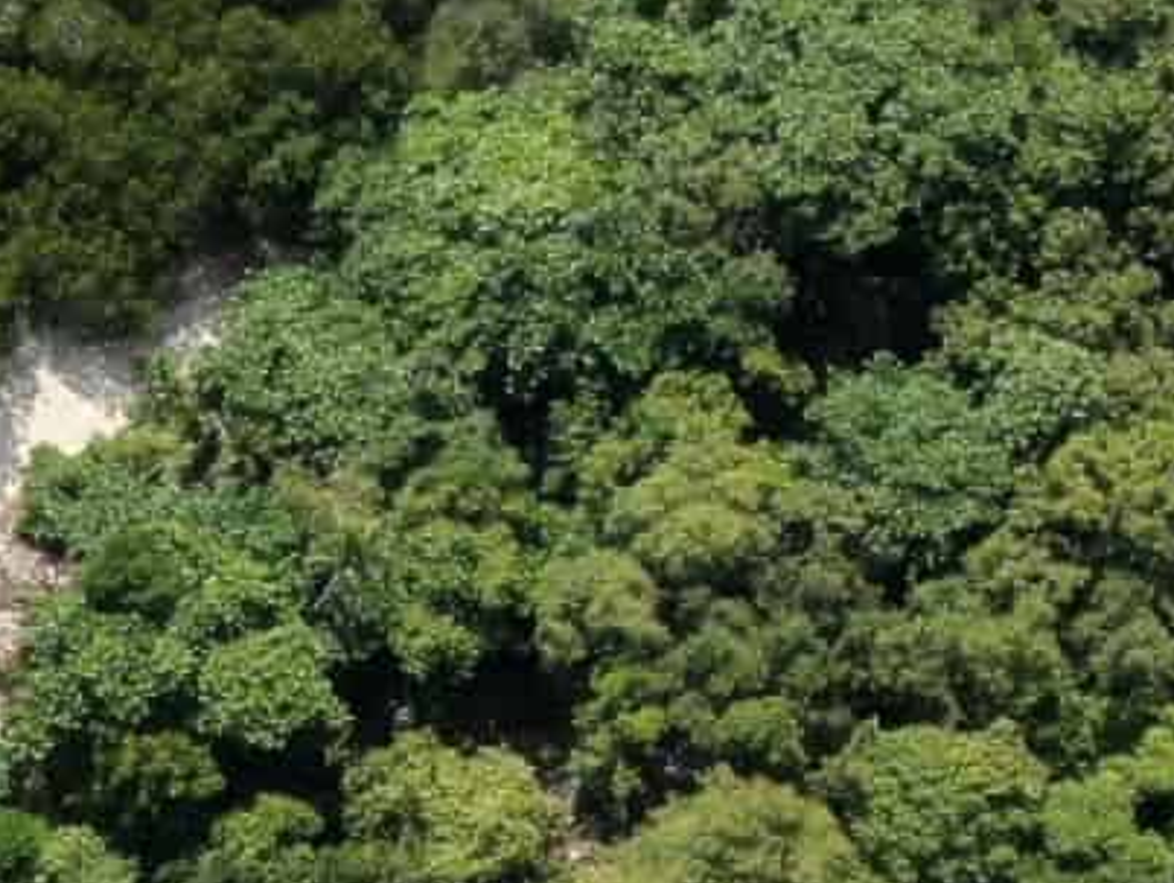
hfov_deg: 14.6
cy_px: 1134
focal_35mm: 119
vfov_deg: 12.1
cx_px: -921
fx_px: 4039
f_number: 2.8
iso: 100
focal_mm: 4.4
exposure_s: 1/1000
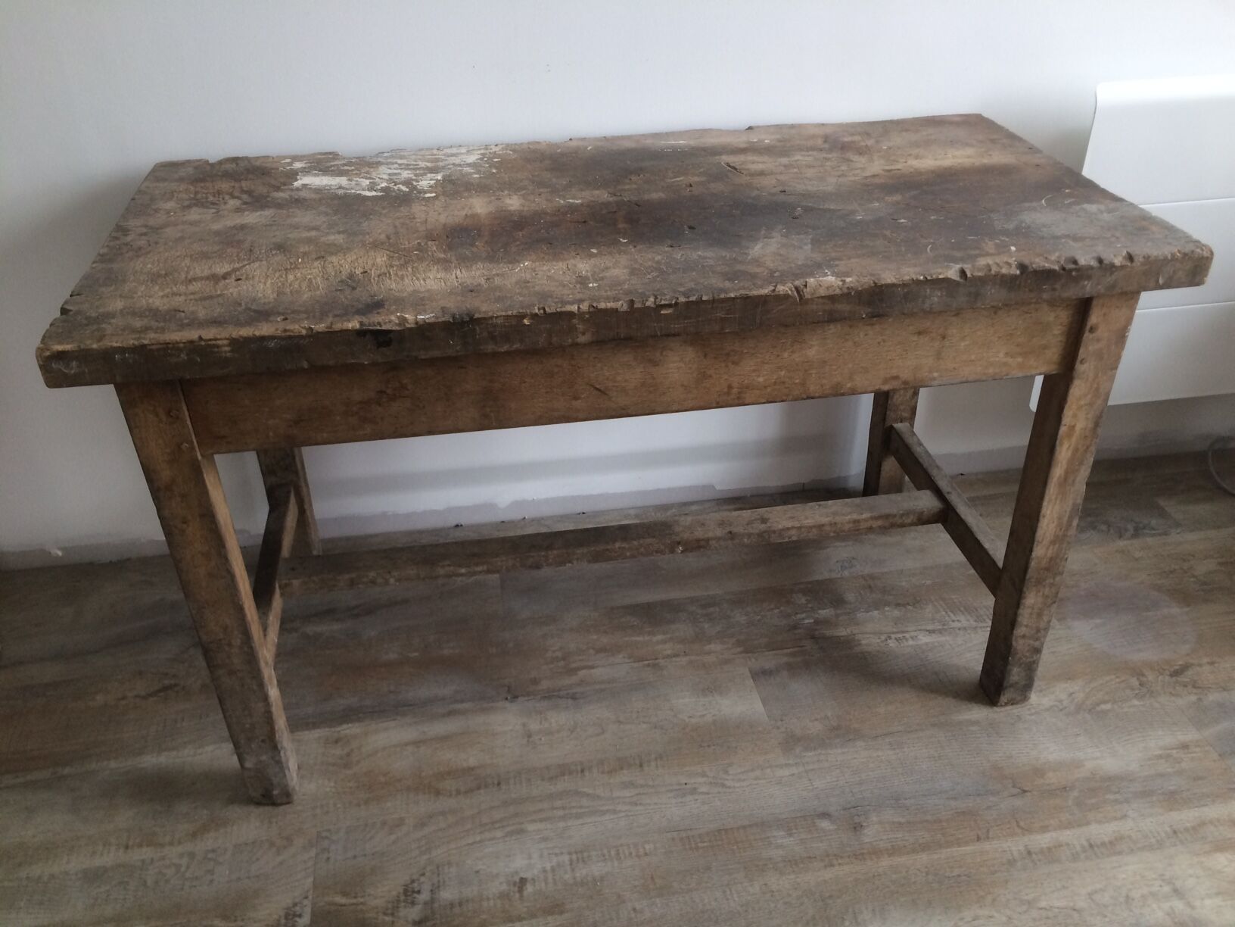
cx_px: 618
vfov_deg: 48.2
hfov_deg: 61.7
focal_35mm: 29
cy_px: 464
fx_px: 1035
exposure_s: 1/33
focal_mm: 4.15
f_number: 2.2
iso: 50
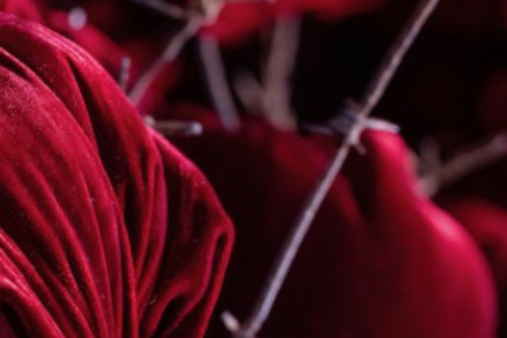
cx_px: 8
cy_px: 438
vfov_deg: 2.0
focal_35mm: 696
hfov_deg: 3.0
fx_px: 9801
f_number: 5
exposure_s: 1/5
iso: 1000
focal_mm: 181
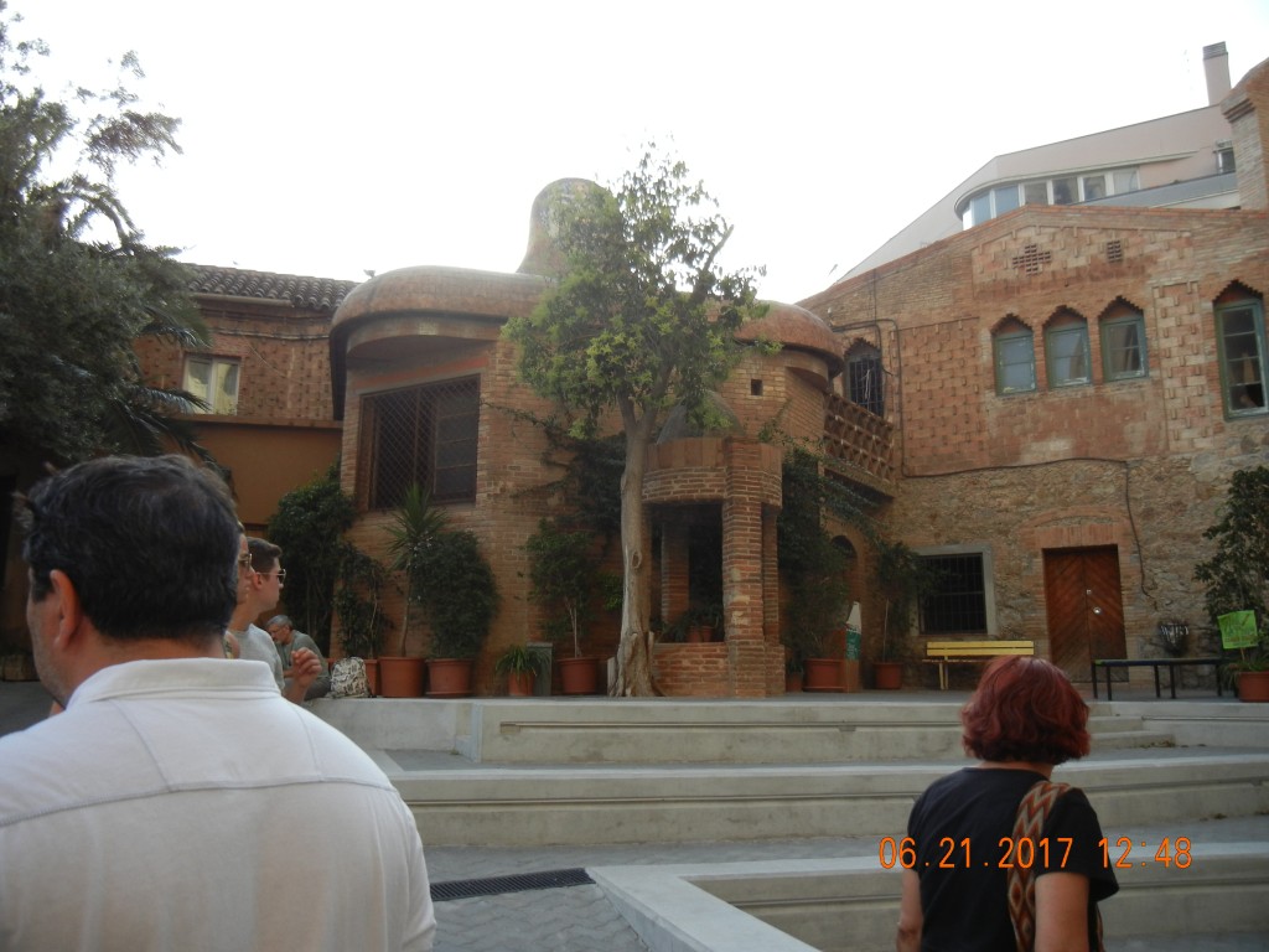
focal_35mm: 30
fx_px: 1100
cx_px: 634
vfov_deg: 46.8
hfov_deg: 60.0
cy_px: 476
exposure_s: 1/268
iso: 160
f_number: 3.5
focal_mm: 5.4
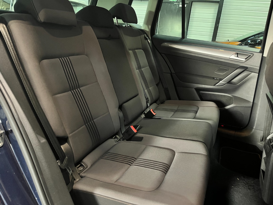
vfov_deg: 53.1
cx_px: 136
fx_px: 205
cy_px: 102
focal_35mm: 26
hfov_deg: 67.3
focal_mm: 5.1
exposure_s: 1/25
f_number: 1.6
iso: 800
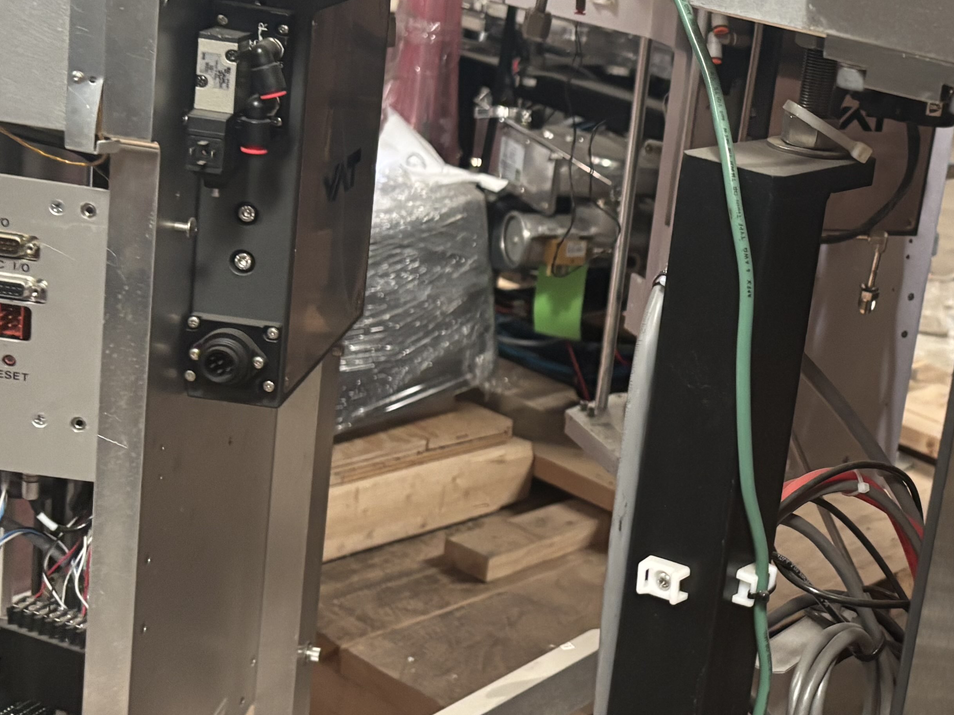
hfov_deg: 30.5
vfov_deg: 24.0
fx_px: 1681
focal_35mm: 61
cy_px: 297
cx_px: 837
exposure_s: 1/40
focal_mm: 5.96
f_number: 1.6
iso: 640
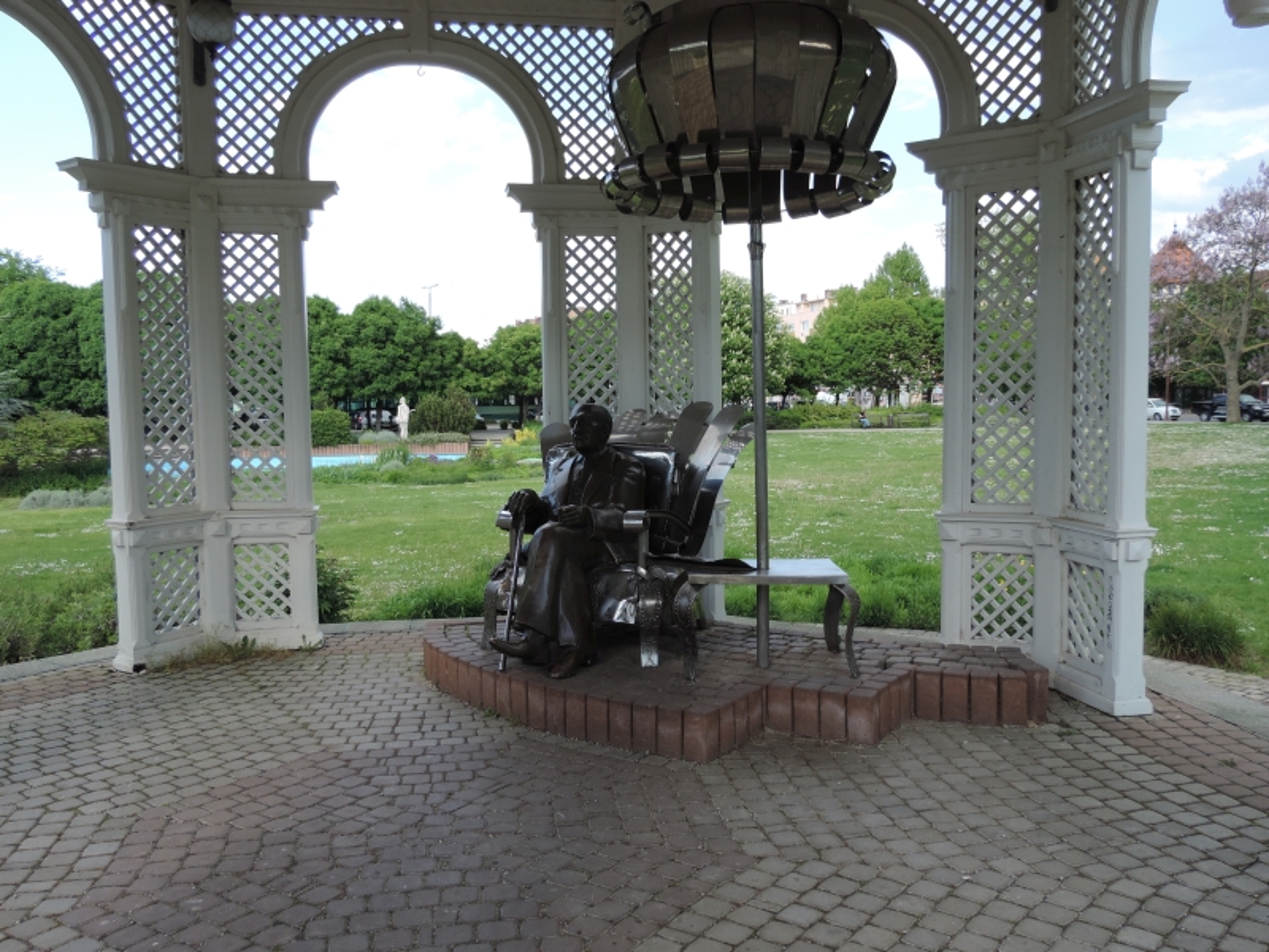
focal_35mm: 30
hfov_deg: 60.0
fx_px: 1100
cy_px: 476
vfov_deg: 46.8
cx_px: 634
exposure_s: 1/250
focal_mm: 5.3
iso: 80
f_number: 3.1
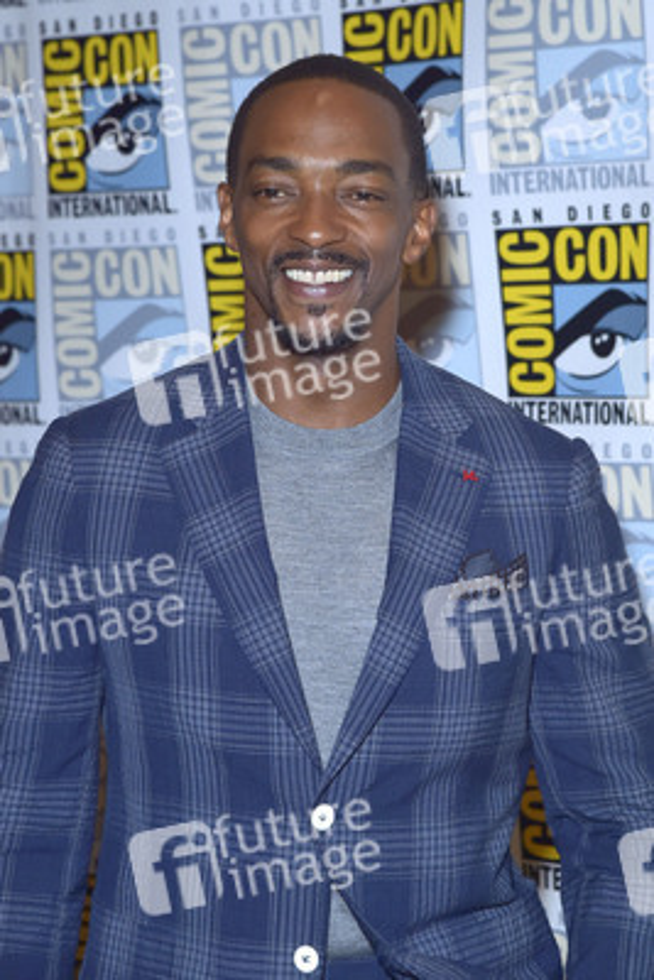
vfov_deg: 20.8
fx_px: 2668
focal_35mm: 98
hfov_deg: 14.0
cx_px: 327
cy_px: 490
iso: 1000
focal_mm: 98
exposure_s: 1/250
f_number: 6.3
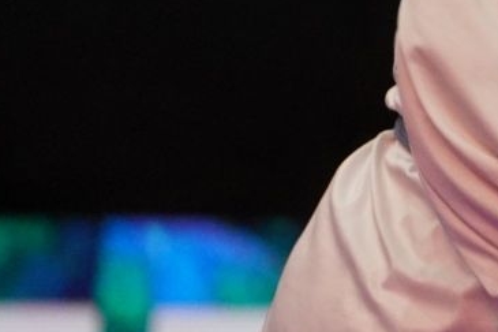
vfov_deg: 1.7
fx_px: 10854
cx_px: 1190
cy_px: 70
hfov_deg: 2.6
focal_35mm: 785
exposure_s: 1/1000
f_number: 2.8
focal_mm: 159
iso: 5000
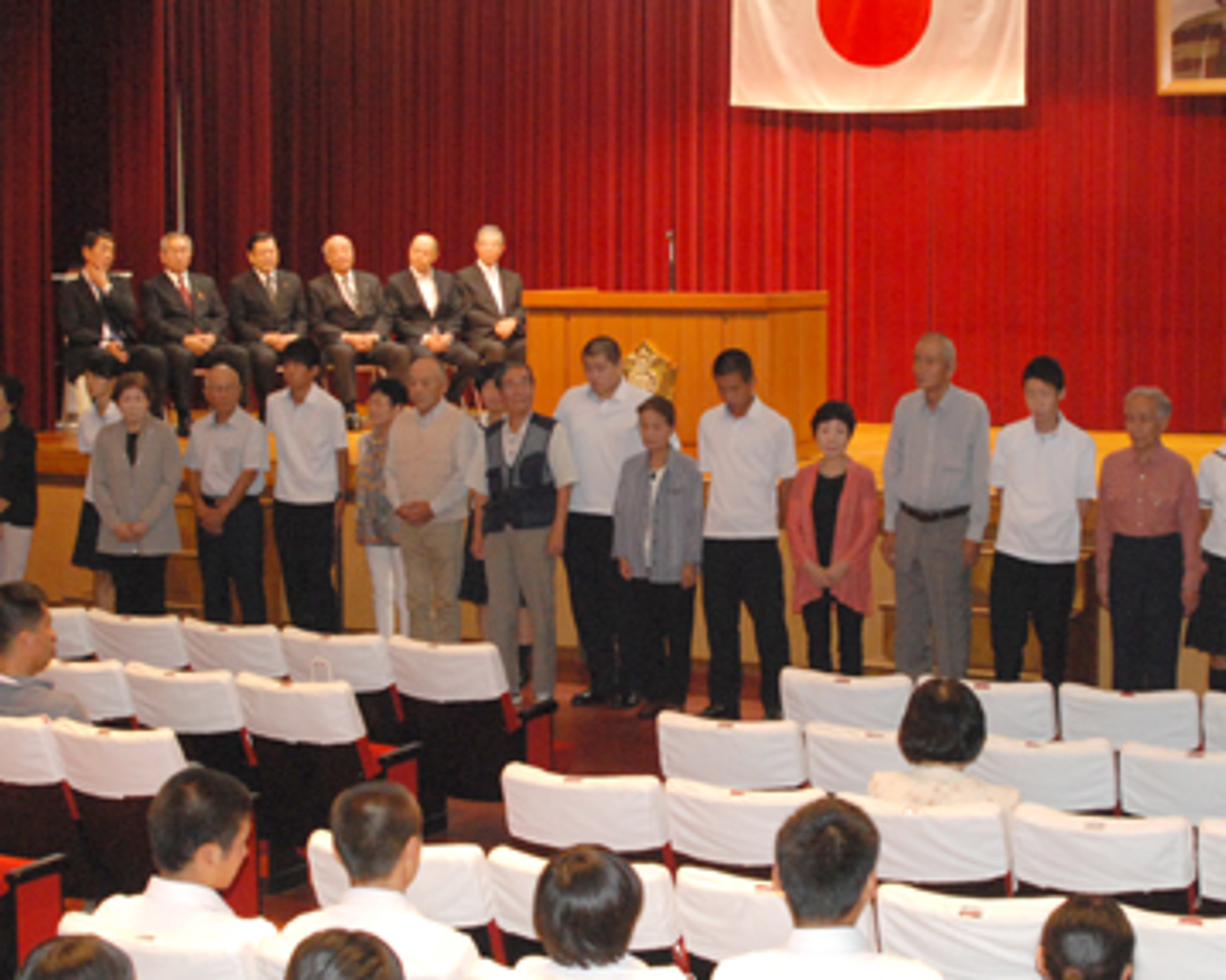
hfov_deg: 28.7
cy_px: 410
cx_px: 710
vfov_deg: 23.1
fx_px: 2394
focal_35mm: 66
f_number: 5.6
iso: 1600
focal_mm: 28
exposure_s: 1/60
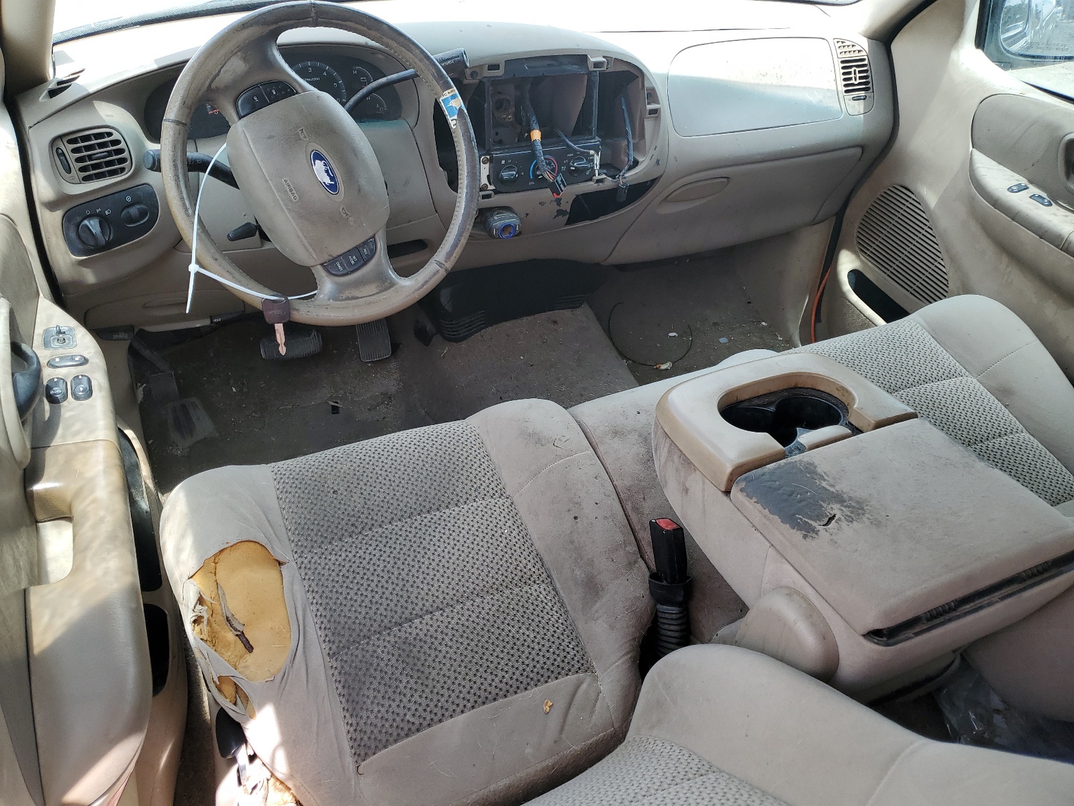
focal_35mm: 26
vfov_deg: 53.1
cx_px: 537
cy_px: 403
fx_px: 807
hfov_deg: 67.3
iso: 50
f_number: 1.5
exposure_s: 1/303
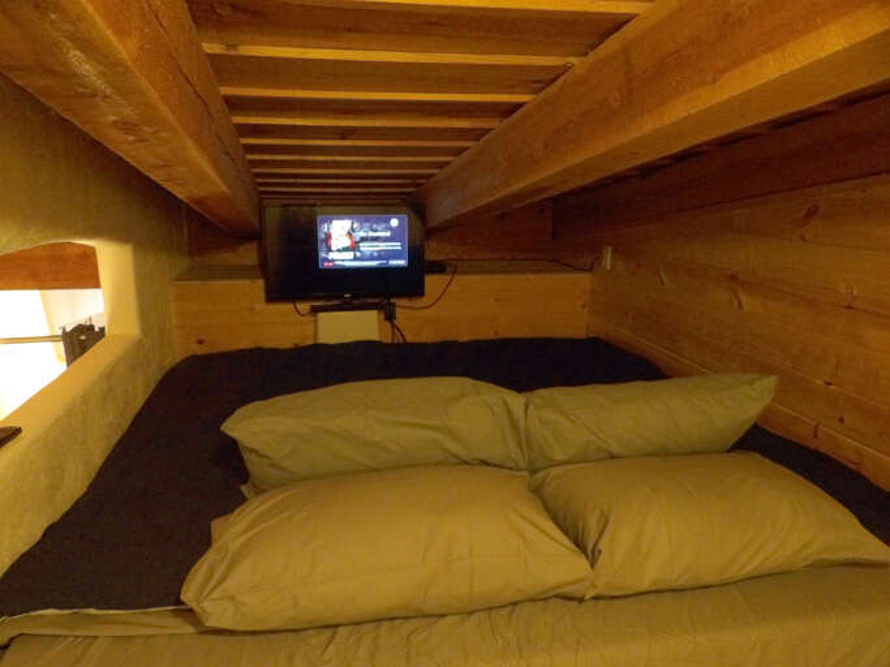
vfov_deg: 56.8
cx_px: 445
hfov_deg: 71.6
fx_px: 617
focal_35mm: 24
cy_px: 334
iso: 800
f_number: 2.8
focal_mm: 4.3
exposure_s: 1/30
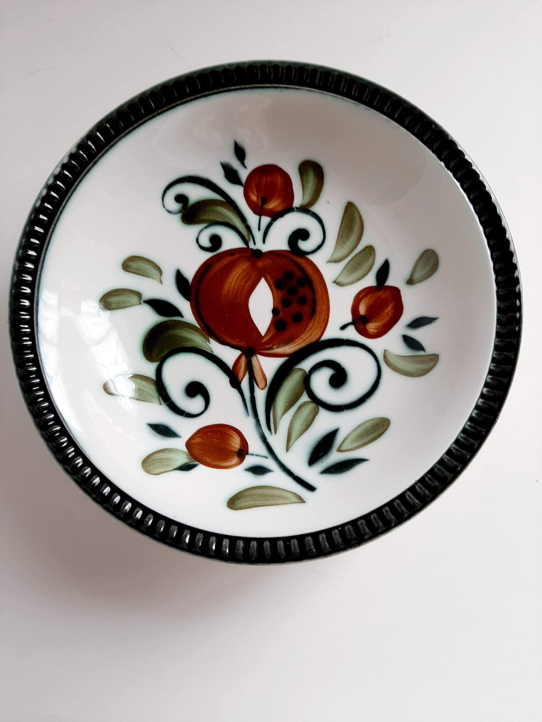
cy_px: 361
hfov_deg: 53.1
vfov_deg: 67.3
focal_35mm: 26
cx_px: 271
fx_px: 543
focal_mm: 3.93
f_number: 1.7
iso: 50
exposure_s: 1/40
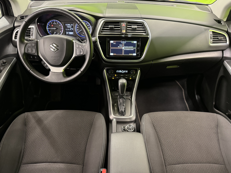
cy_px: 86
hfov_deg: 71.6
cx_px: 116
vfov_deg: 56.8
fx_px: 160
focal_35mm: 24
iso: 800
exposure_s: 1/33
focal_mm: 6.76
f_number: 1.78
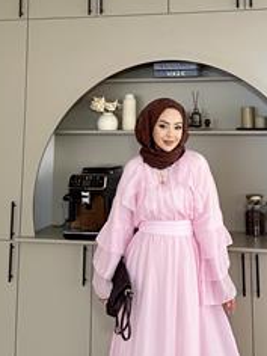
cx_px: 166
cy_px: 242
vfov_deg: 44.0
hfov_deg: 34.2
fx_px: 432
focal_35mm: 42
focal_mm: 6.86
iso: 160
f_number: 1.78
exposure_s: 1/121
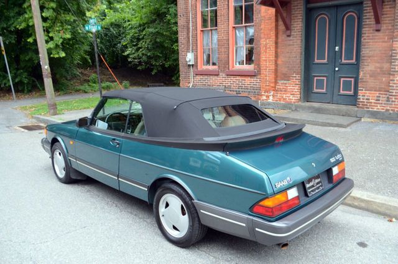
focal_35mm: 30
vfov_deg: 43.4
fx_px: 331
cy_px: 132
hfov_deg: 62.0
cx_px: 199
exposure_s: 1/100
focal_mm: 20
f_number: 5
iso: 400
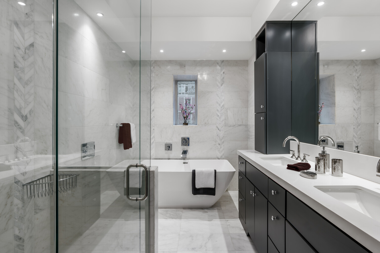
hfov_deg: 93.3
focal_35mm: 17
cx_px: 190
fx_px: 179
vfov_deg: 70.4
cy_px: 126
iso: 80
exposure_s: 1
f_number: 18
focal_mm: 17
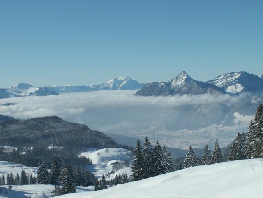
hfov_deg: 30.3
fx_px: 486
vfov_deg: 22.9
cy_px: 99
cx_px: 132
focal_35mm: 64
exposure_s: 1/320
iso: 50
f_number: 8
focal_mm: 10.74
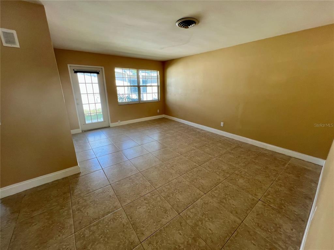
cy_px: 125
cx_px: 167
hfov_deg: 106.2
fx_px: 125
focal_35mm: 13
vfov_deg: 89.9
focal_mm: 1.57
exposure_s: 1/120
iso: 50
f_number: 1.8
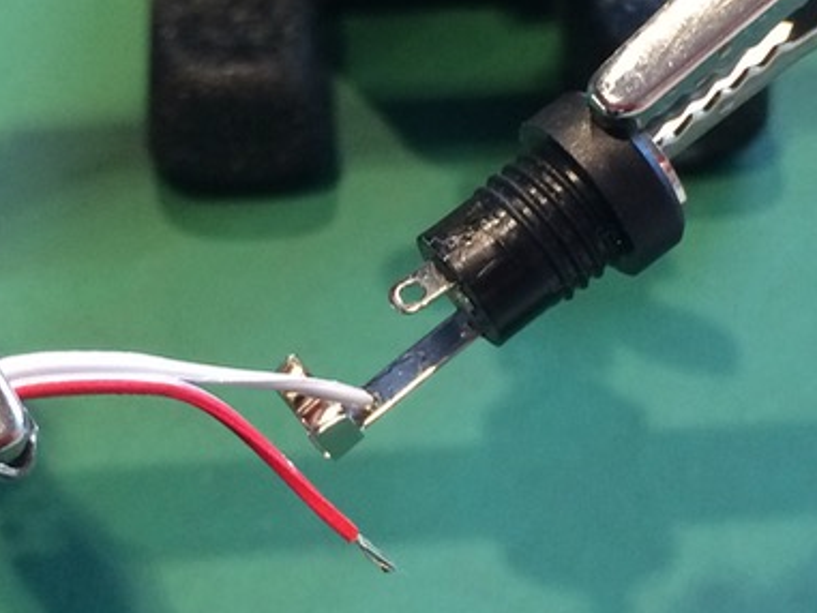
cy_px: 424
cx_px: 234
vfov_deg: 18.8
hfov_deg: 24.8
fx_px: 1842
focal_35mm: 78
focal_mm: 4.15
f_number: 2.2
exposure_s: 1/30
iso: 250
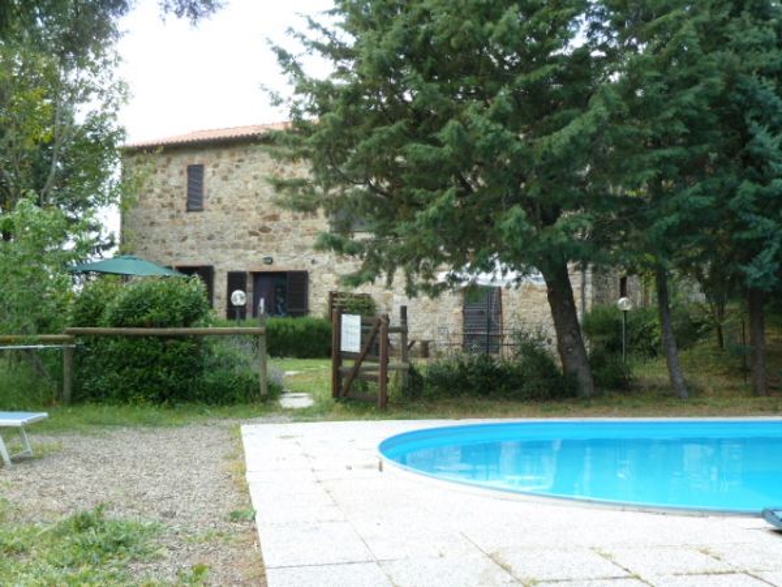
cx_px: 391
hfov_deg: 46.8
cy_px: 294
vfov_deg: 36.0
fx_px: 904
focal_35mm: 40
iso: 80
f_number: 3.6
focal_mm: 6.5
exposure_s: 1/100
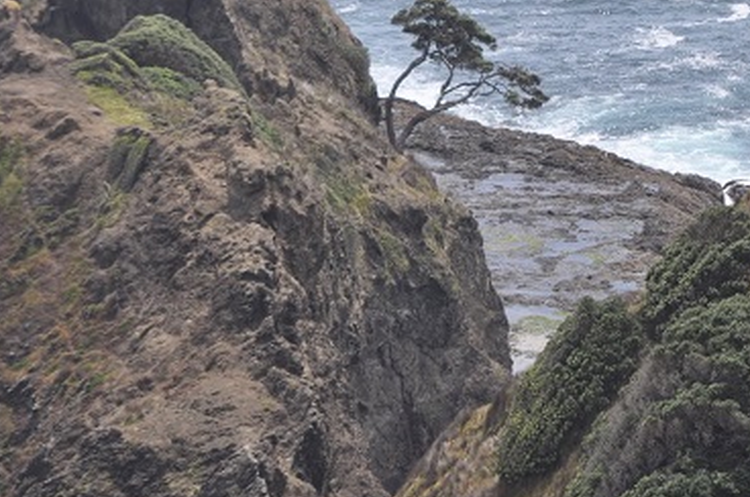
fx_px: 11875
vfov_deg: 2.4
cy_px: 80
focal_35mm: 571
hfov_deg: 3.6
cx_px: 442
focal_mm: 200
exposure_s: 1/640
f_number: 6.3
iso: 200
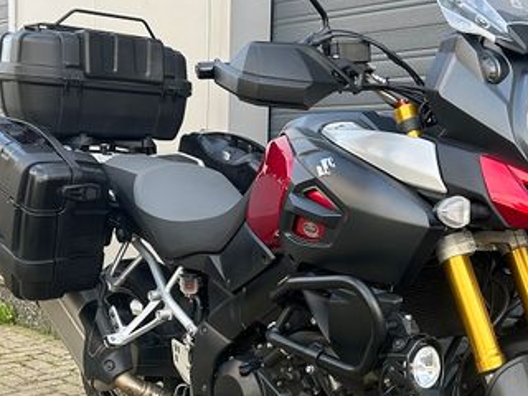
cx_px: 383
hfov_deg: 36.1
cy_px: 282
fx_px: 793
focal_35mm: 52
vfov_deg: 27.8
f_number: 1.5
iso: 40
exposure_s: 1/242
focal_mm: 5.7
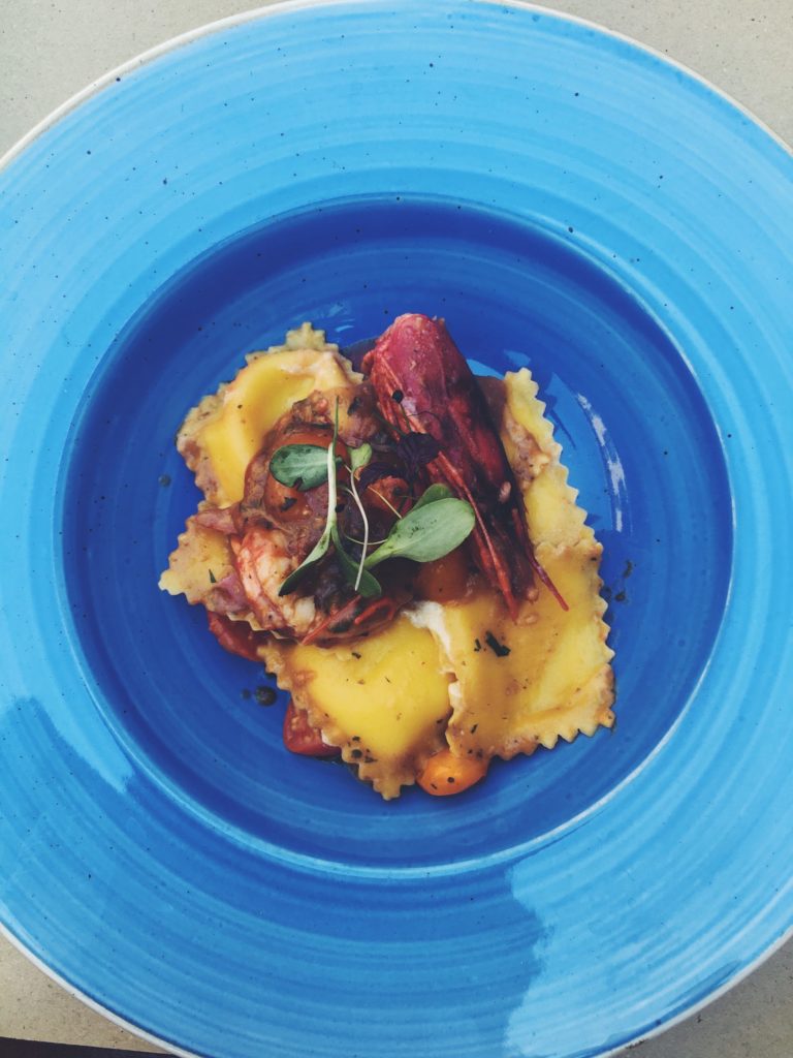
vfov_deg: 61.7
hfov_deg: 48.2
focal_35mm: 29
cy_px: 529
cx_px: 396
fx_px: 886
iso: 25
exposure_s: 1/159
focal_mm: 4.15
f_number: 2.2
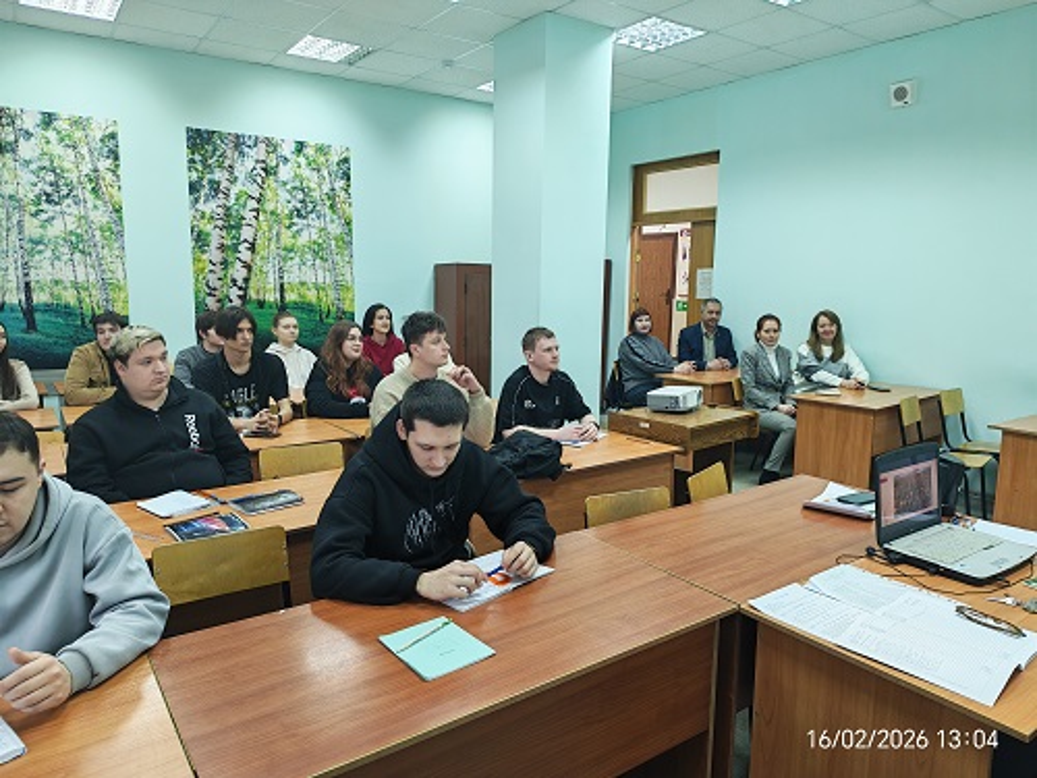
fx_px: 719
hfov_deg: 71.6
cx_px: 518
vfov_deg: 56.8
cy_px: 389
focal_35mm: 24
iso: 640
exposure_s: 1/50
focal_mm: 6.12
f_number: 1.9
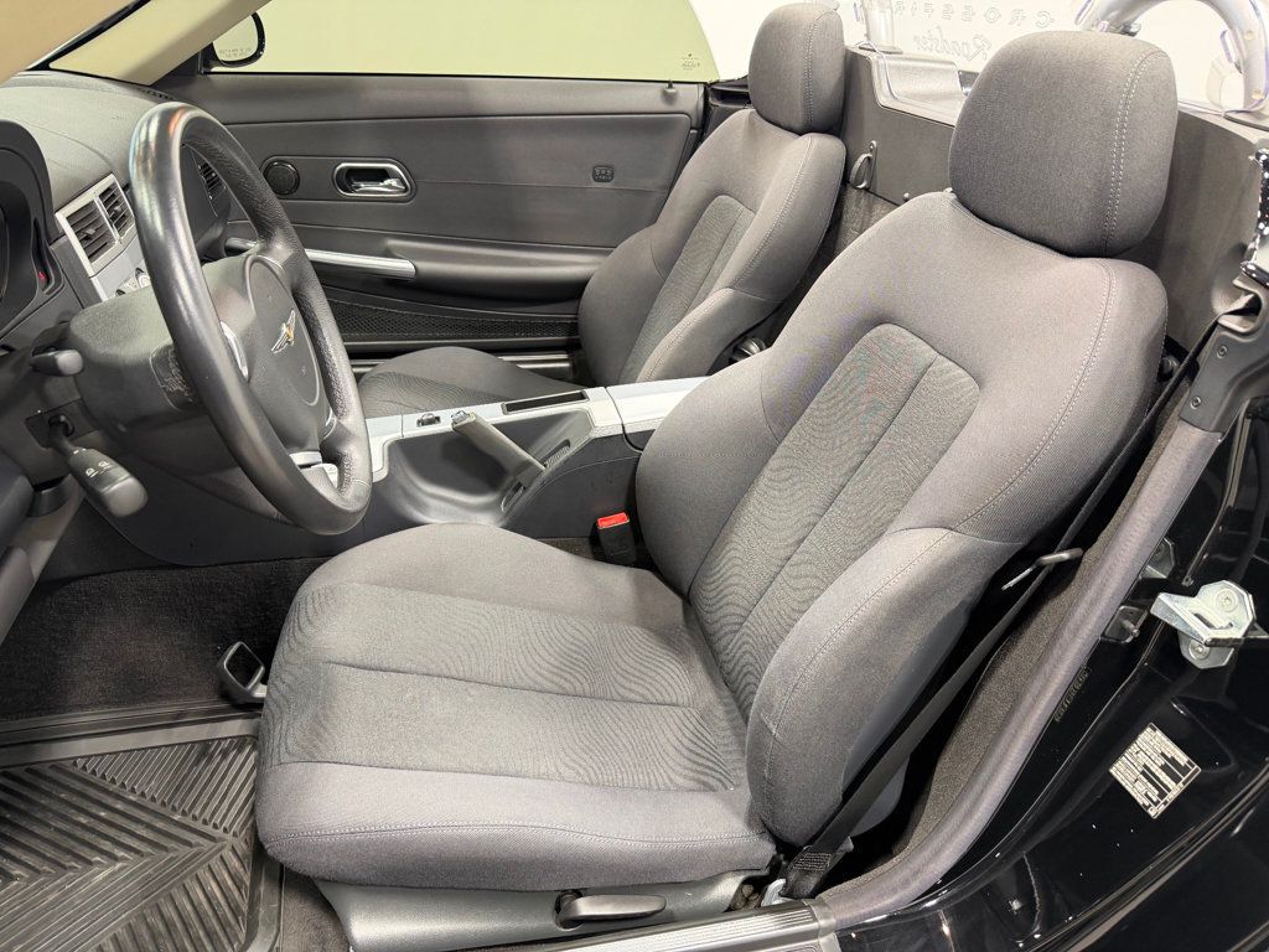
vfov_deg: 56.8
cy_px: 476
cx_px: 634
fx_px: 880
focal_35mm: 24
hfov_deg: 71.6
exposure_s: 1/60
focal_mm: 6.76
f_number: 1.78
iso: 200
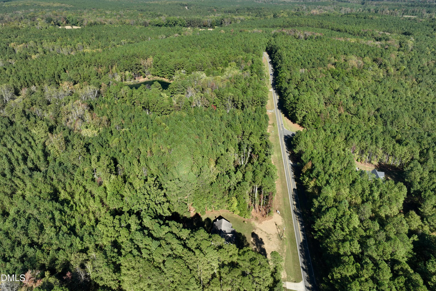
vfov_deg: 51.2
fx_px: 303
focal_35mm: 25
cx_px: 218
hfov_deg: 71.5
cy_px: 129
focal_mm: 12.29
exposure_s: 1/200
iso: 100
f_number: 8
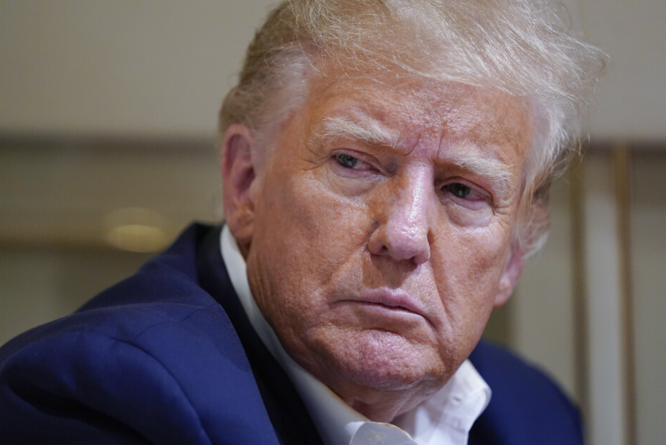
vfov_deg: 6.3
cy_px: 205
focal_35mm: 218
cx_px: 338
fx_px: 4035
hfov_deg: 9.4
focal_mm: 200
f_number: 2.8
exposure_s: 1/125
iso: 3200
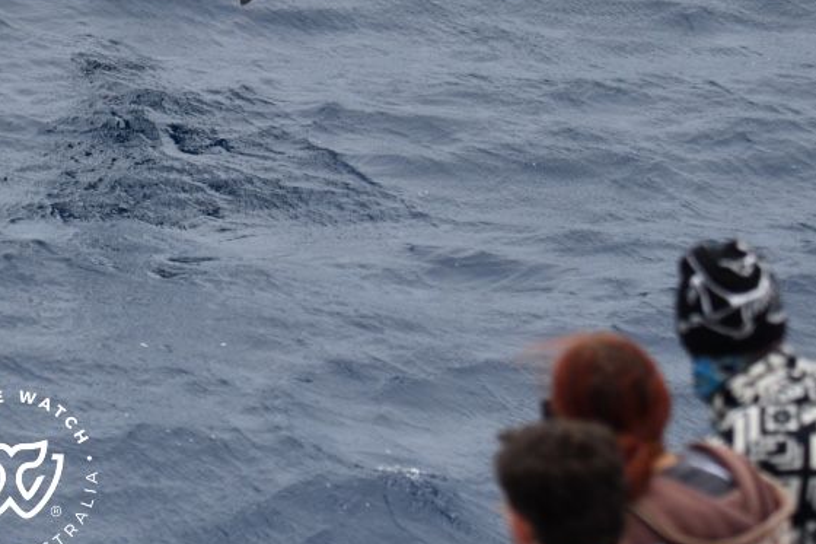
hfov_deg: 10.3
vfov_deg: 6.9
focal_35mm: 200
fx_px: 4532
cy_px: 179
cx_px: 500
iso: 800
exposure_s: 1/8000
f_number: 5
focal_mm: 140
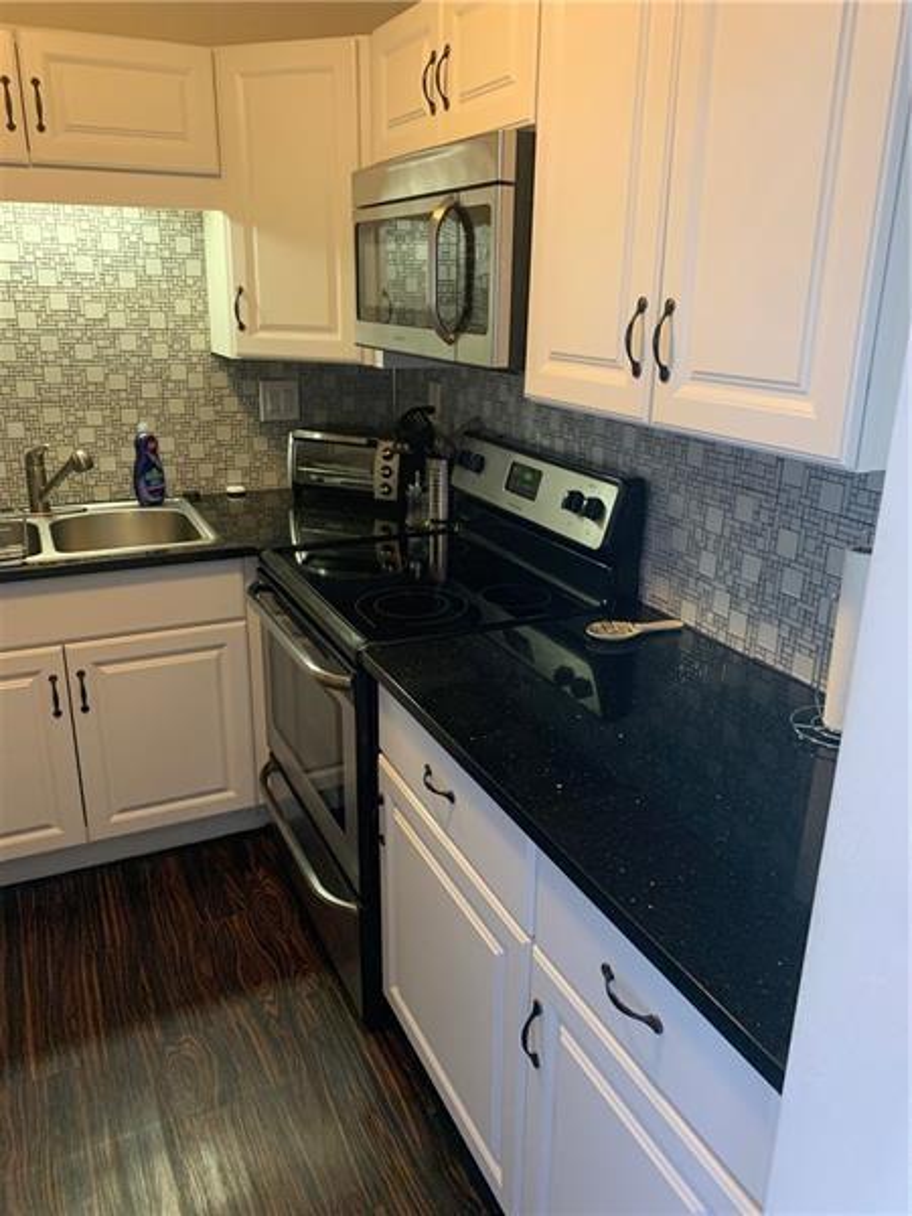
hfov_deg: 53.1
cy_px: 608
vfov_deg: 67.3
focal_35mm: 26
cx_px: 456
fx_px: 913
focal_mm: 4.25
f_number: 1.8
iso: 320
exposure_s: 1/60
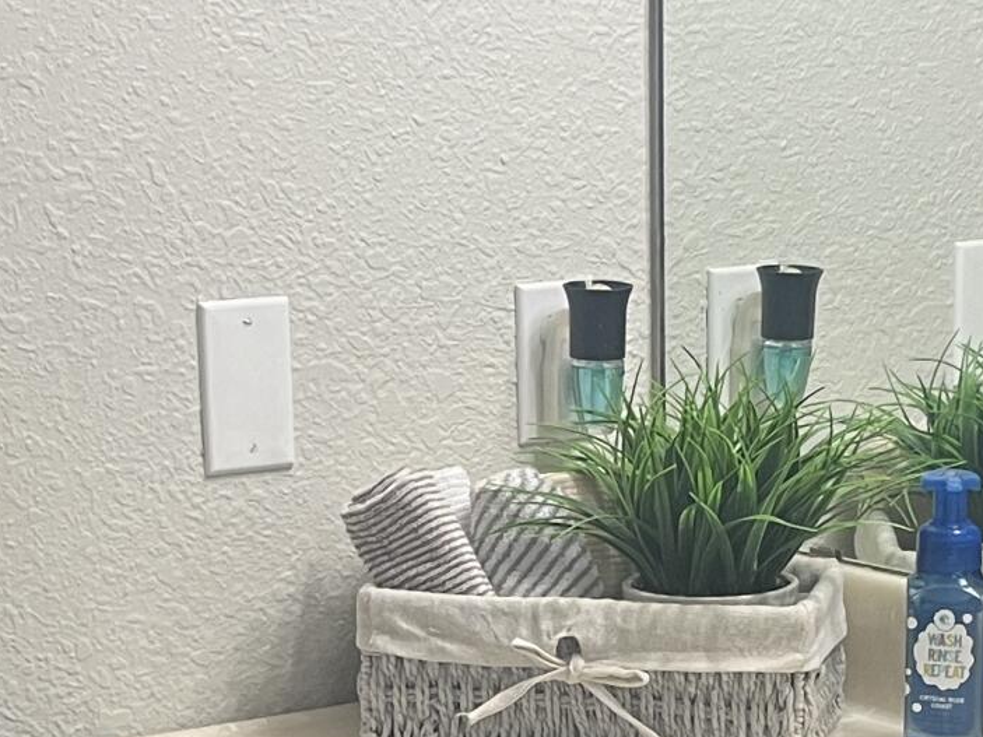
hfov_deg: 17.7
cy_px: 868
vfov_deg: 13.0
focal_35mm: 111
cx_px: 702
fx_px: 3152
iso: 80
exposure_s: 1/60
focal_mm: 5.1
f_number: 1.6
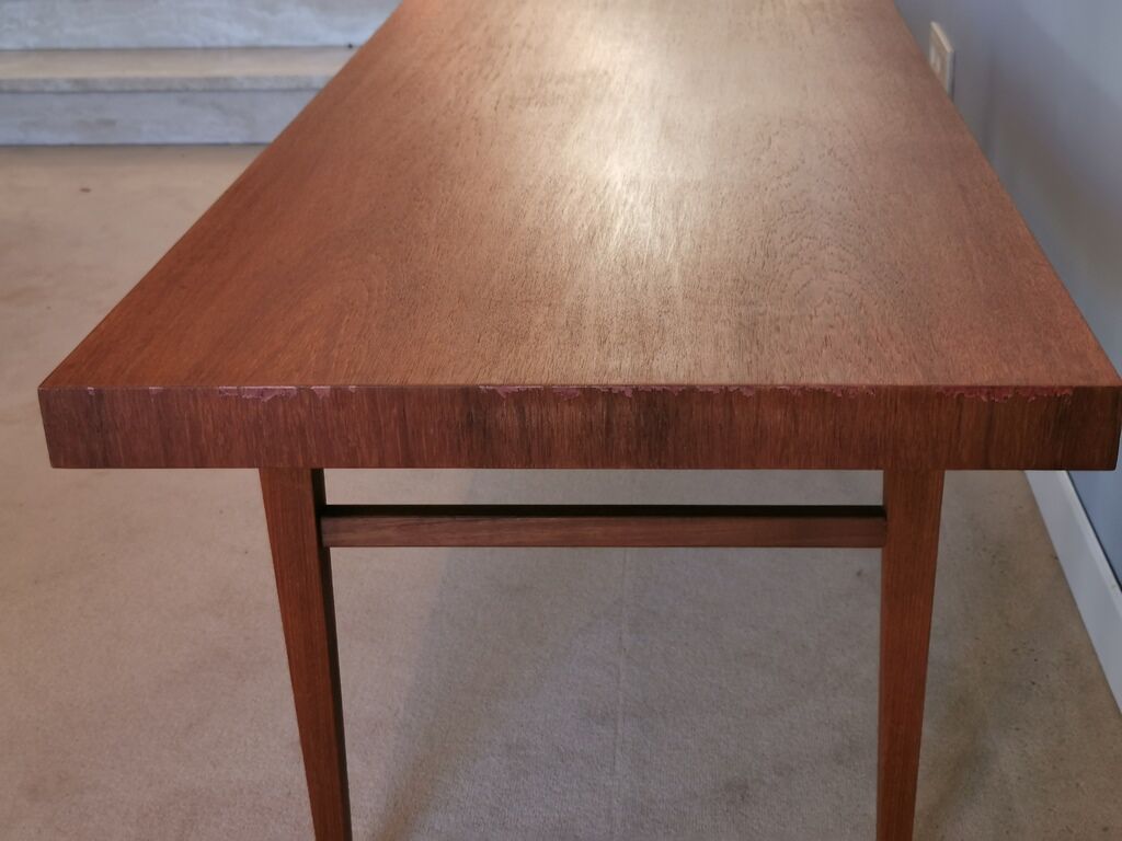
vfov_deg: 28.6
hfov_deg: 37.5
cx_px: 561
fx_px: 1653
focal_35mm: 51
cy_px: 420
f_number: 1.8
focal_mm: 5.58
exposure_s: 1/100
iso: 80
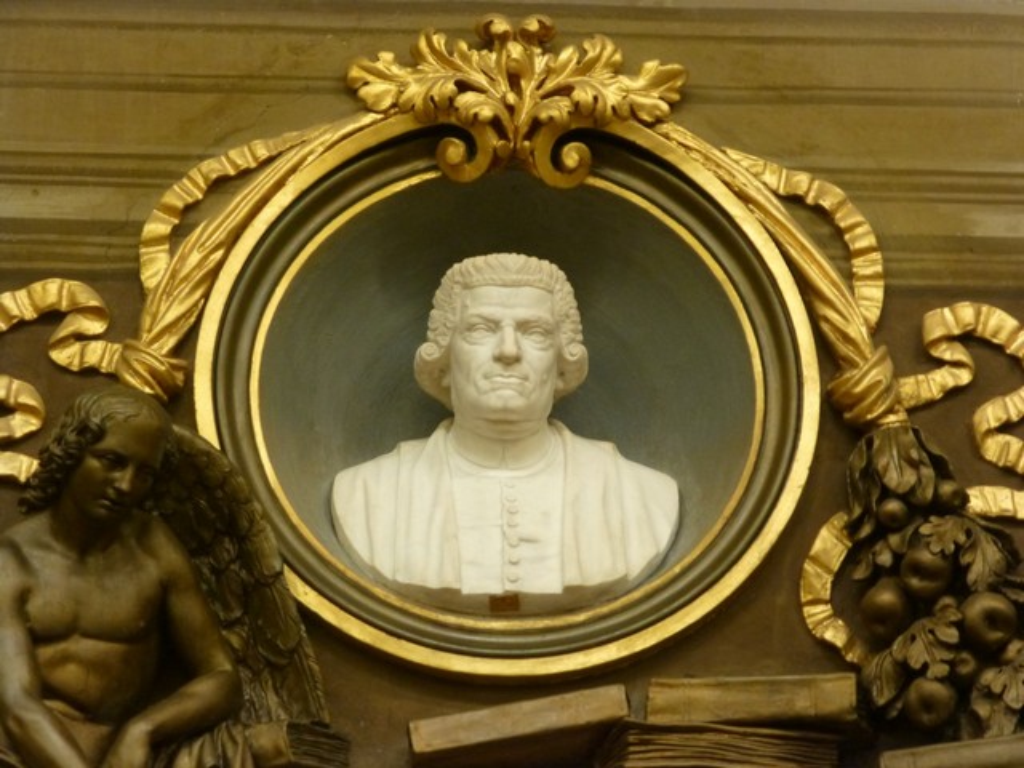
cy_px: 384
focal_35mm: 145
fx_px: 4289
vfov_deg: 10.2
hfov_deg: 13.6
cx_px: 512
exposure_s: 1/5
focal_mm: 25.9
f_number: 5.4
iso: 400
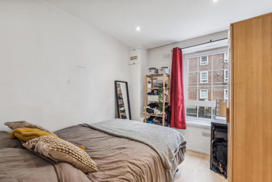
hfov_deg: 100.4
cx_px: 136
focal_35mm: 15
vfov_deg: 77.4
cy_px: 91
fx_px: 113
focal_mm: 10
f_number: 8
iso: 640
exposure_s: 1/8
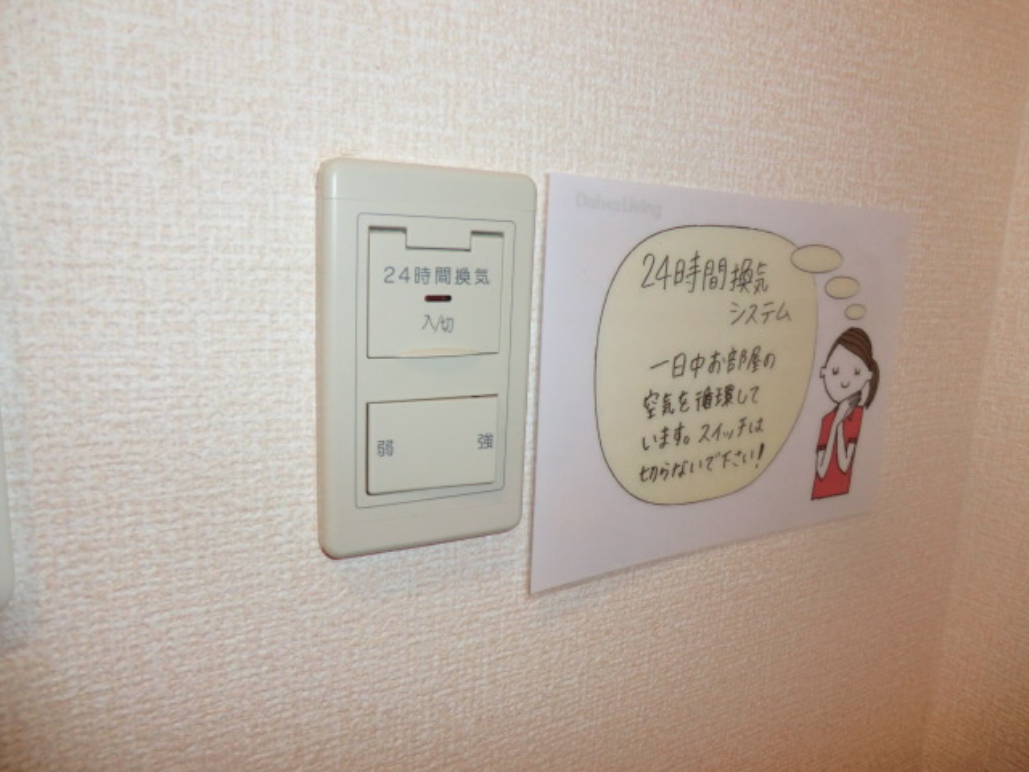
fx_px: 713
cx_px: 514
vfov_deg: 56.8
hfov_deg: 71.6
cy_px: 386
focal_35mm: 24
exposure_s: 1/50
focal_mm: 4.3
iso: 200
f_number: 3.2
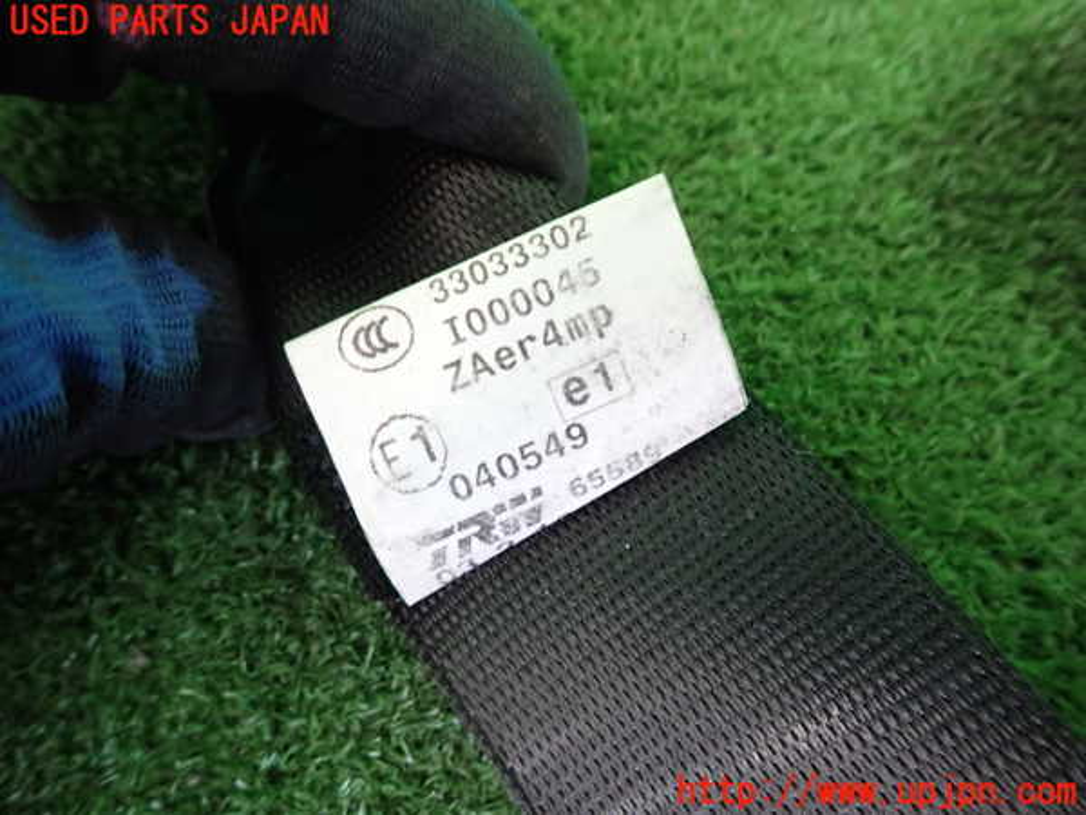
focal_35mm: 25
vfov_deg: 54.9
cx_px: 543
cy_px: 408
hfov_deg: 69.4
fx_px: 784
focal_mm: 4.5
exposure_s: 1/30
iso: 400
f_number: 2
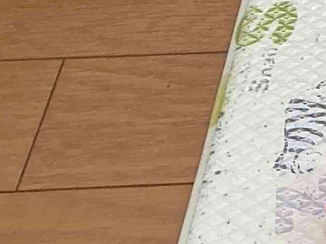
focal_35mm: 139
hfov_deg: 12.0
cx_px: 729
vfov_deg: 9.5
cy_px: -333
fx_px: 1310
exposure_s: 1/120
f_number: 1.8
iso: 50
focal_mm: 3
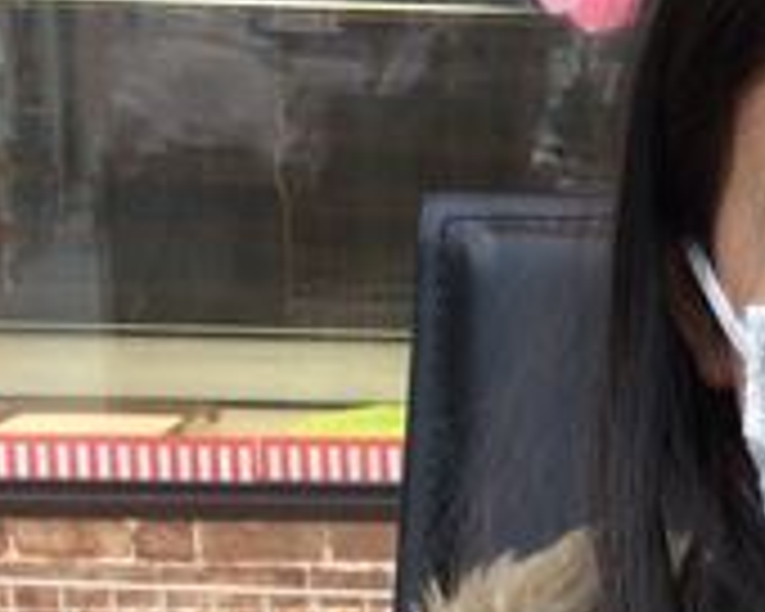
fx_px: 2491
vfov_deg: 13.6
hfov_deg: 16.6
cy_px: 747
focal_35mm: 110
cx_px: 976
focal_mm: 3.3
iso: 50
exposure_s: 1/24
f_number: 2.4
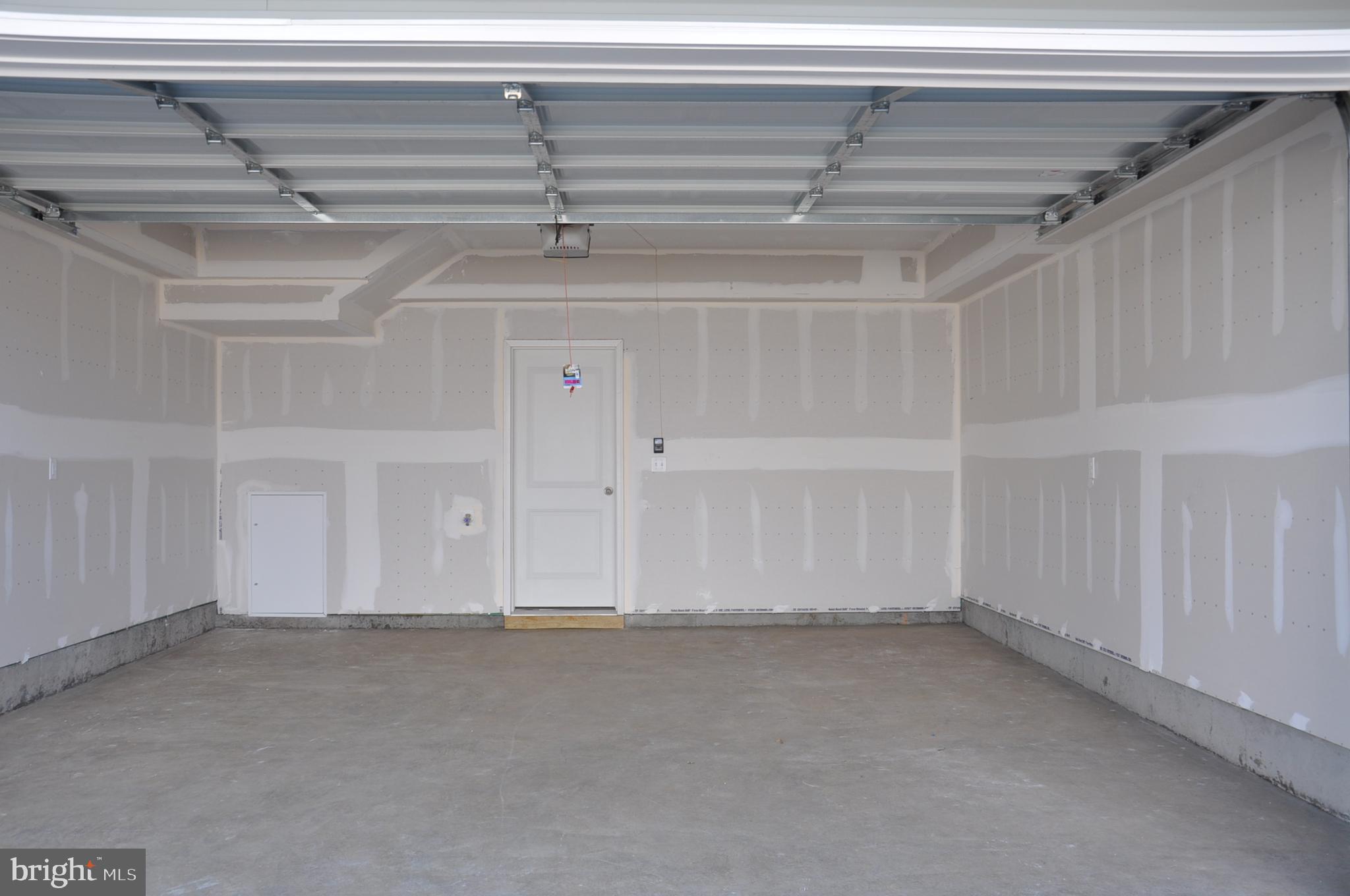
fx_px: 1180
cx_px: 675
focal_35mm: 32
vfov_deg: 41.6
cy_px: 448
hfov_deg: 59.6
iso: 200
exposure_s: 1/60
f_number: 8
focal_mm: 21
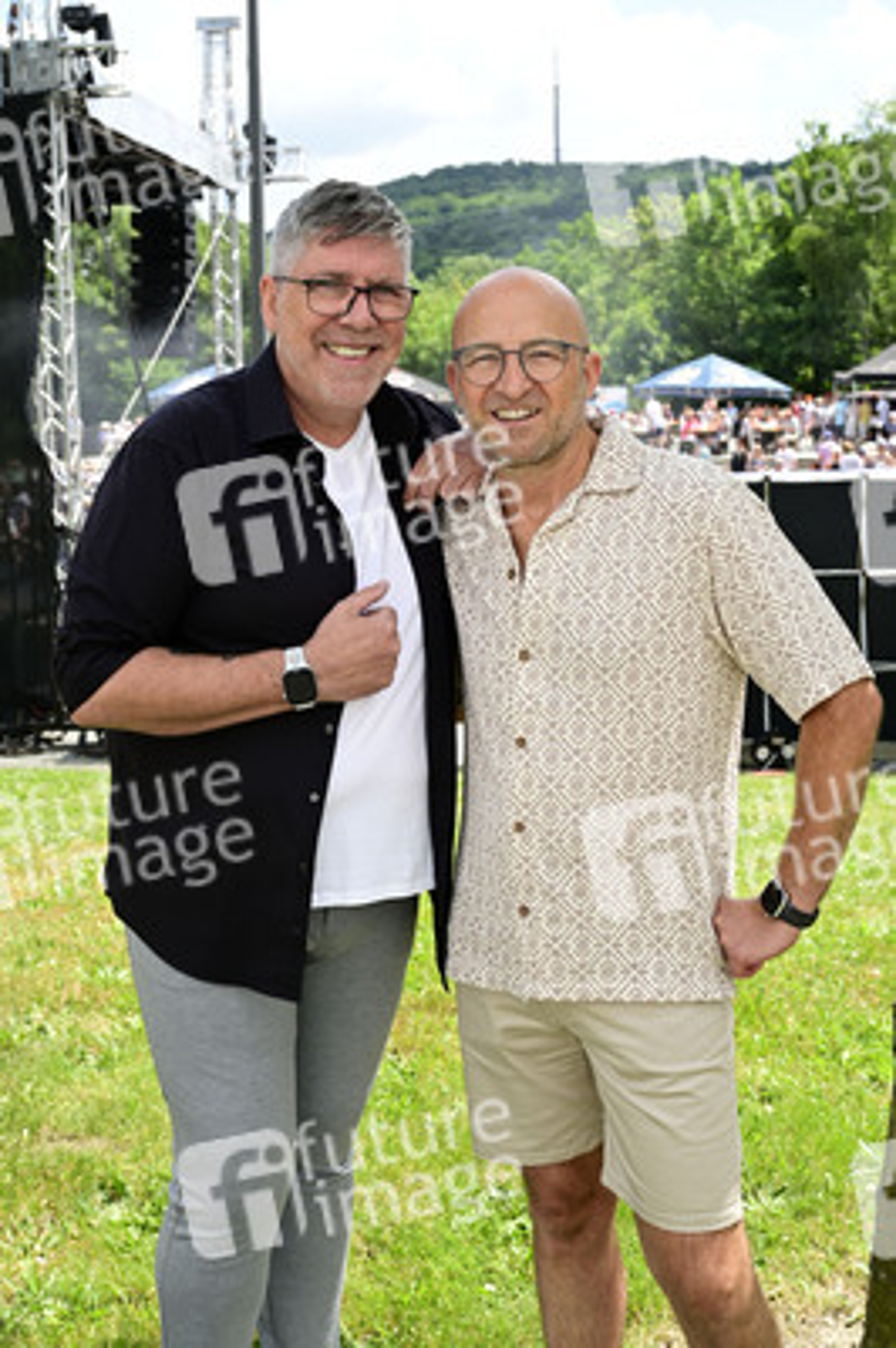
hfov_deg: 34.2
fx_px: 1458
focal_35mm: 39
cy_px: 674
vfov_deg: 49.6
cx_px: 448
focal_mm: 39
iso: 125
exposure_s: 1/200
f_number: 7.1
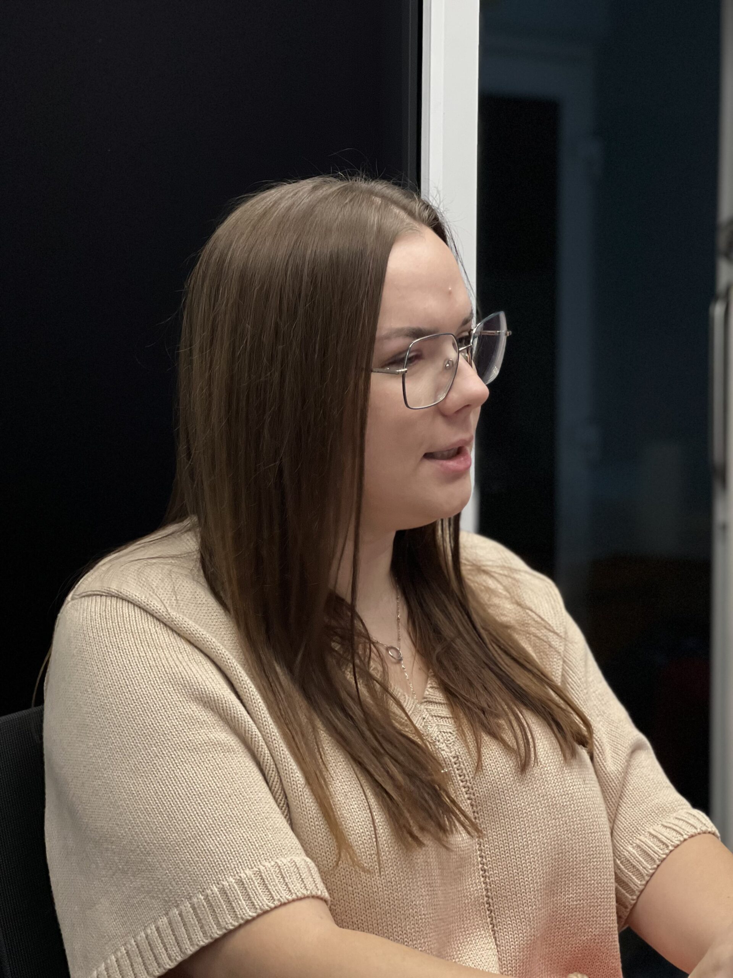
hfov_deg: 19.1
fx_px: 2174
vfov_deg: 25.3
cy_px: 489
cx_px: 366
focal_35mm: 77
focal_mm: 9
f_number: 2.8
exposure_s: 1/103
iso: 250
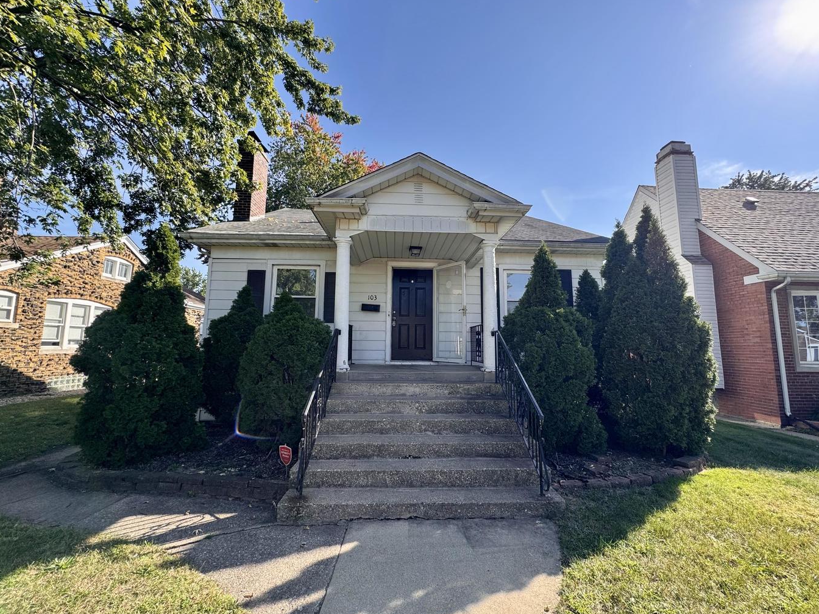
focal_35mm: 15
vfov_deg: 81.7
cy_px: 303
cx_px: 417
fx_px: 355
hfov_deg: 98.2
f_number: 2.2
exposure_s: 1/561
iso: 50
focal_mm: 2.22
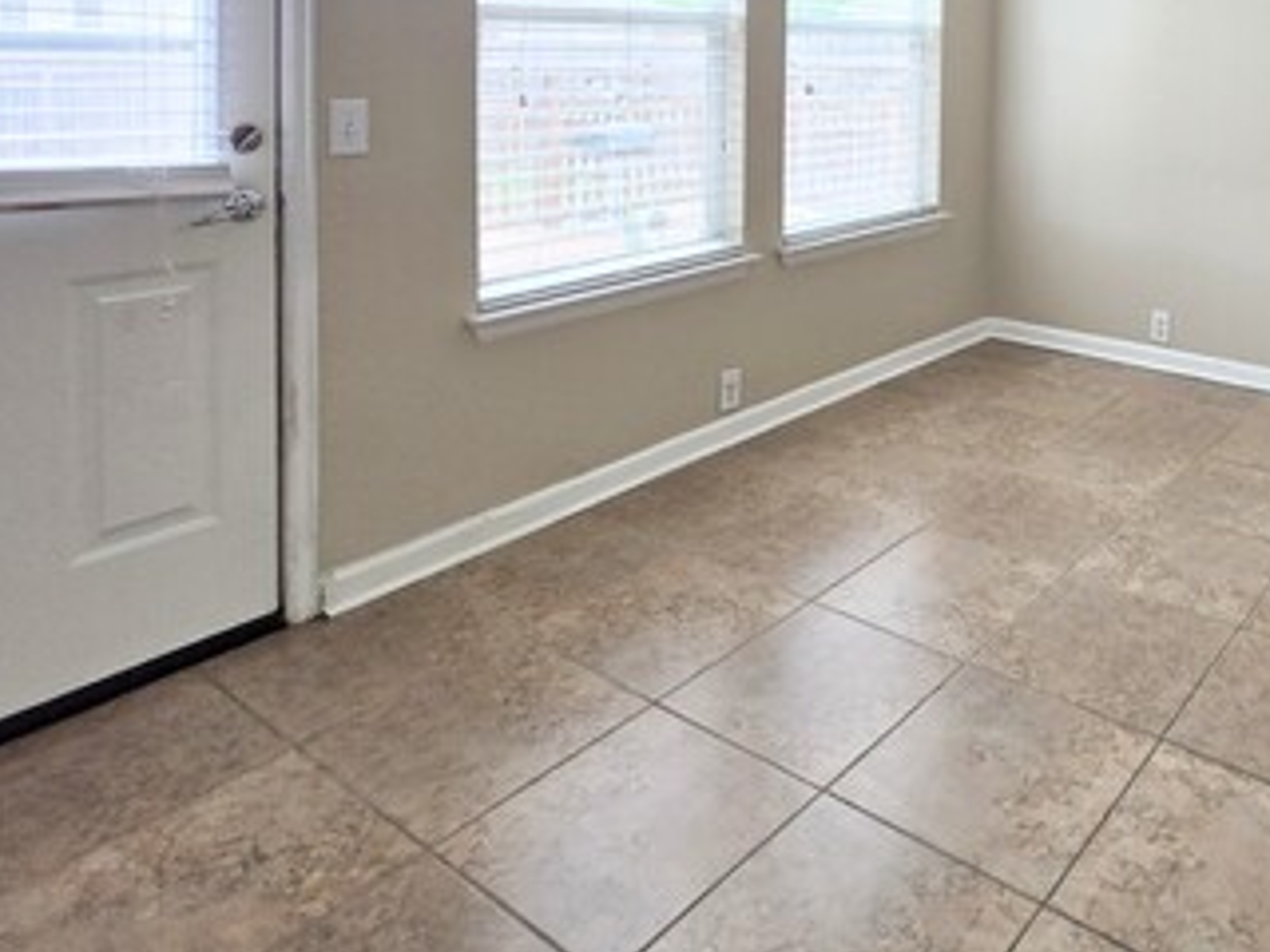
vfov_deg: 47.6
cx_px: 1004
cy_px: 95
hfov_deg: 62.0
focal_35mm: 26
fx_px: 954
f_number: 1.9
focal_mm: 2.2
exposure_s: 1/120
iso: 50
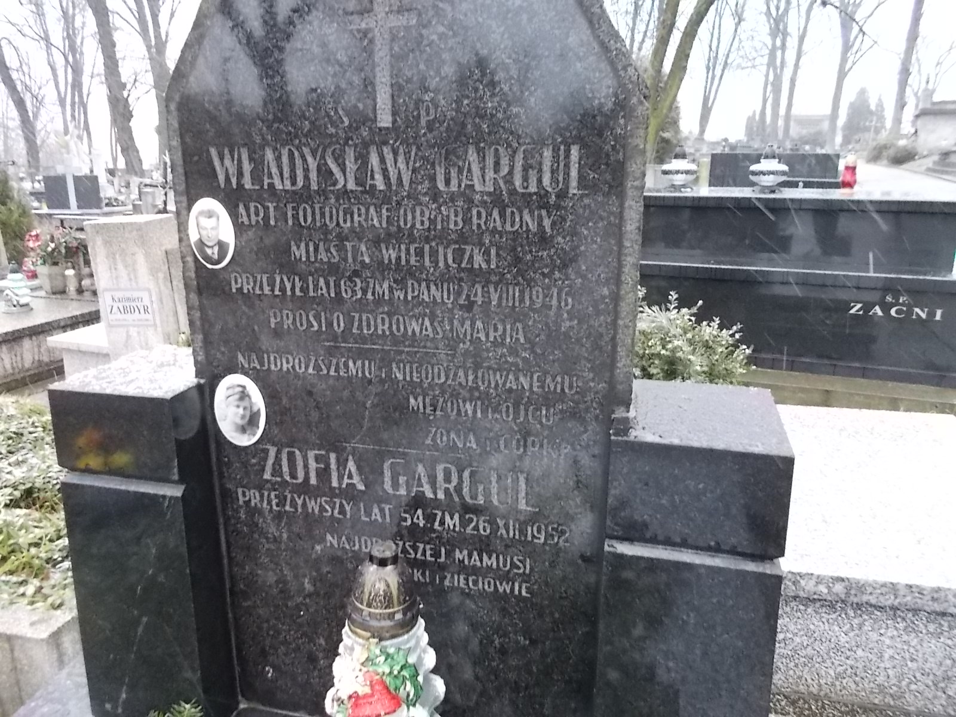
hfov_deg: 67.3
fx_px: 718
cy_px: 358
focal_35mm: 26
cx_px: 478
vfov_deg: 53.1
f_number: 3.2
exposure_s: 1/40
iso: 400
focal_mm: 4.6
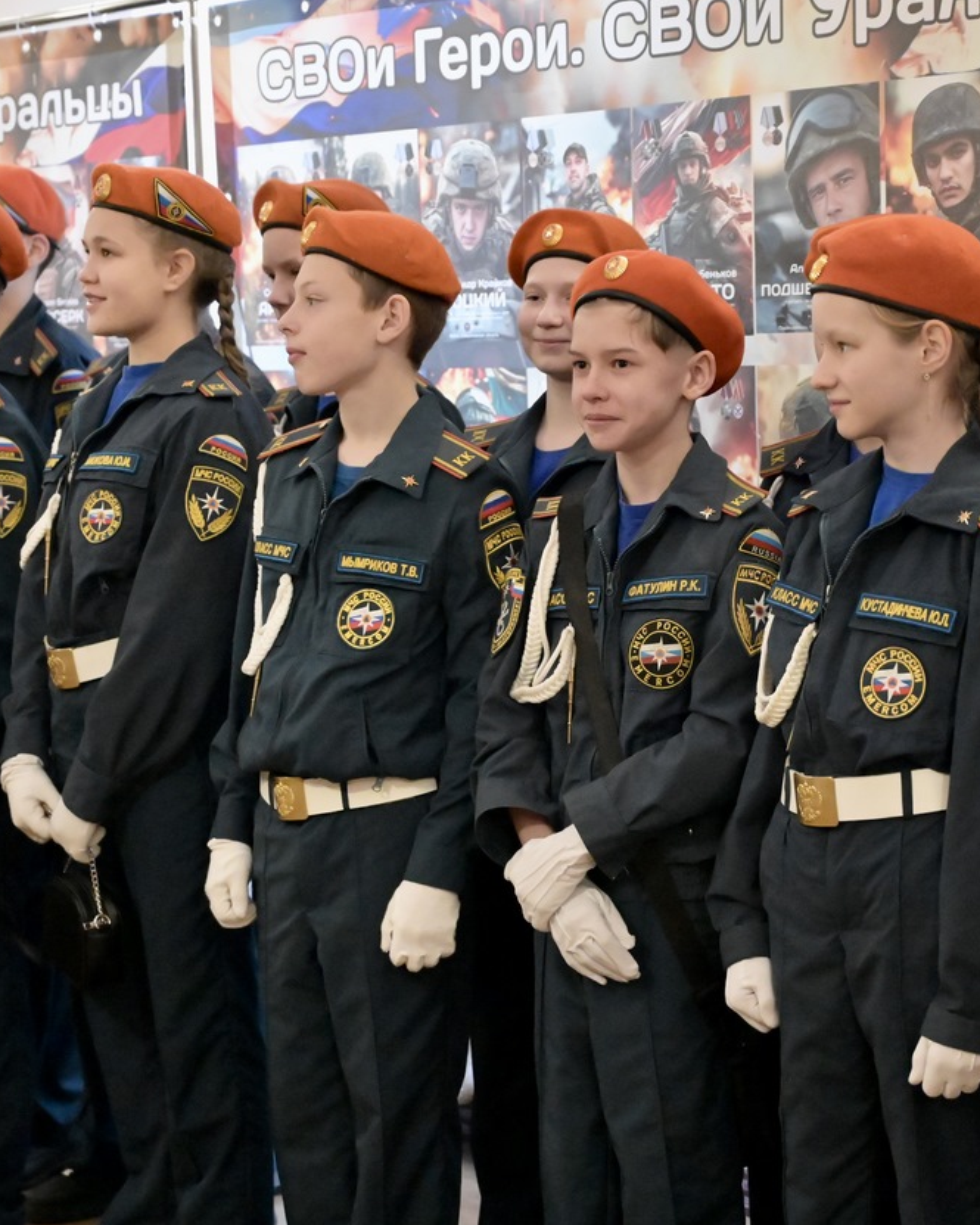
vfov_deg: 24.4
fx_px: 2827
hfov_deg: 19.7
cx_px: 513
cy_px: 603
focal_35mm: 78
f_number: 4
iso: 18000
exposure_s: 1/125
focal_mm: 54
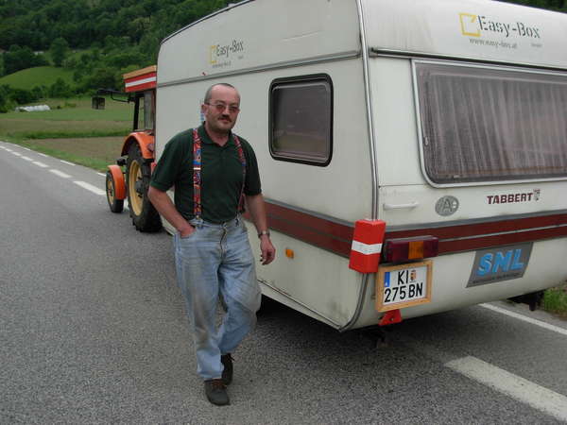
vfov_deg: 37.7
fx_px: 622
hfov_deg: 49.0
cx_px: 284
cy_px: 212
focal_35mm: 38
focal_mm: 6.3
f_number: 2.9
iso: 79
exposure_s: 1/497
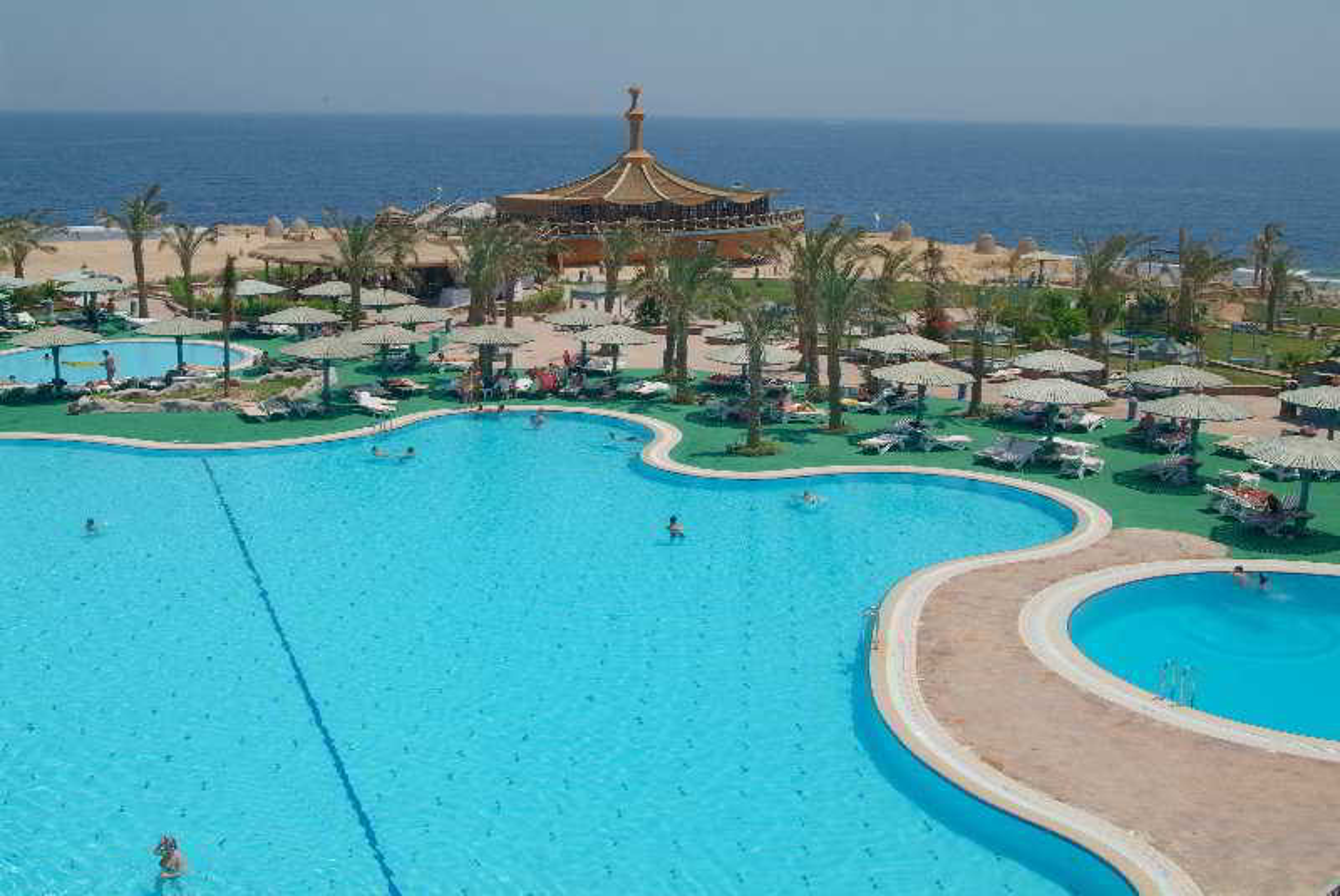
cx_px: 670
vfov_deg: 36.9
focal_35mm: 36
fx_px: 1341
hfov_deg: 53.1
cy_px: 448
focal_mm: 24
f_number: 11
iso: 100
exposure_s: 1/180
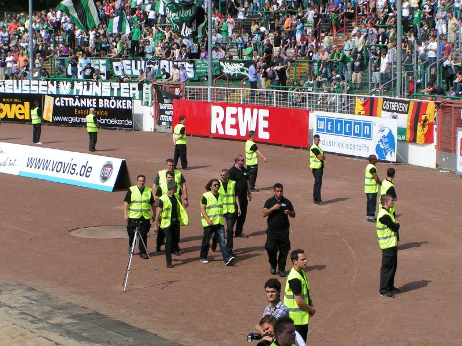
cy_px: 173
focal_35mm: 104
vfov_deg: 14.2
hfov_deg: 18.9
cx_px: 231
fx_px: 1388
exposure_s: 1/400
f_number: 7.1
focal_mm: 15.9
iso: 50
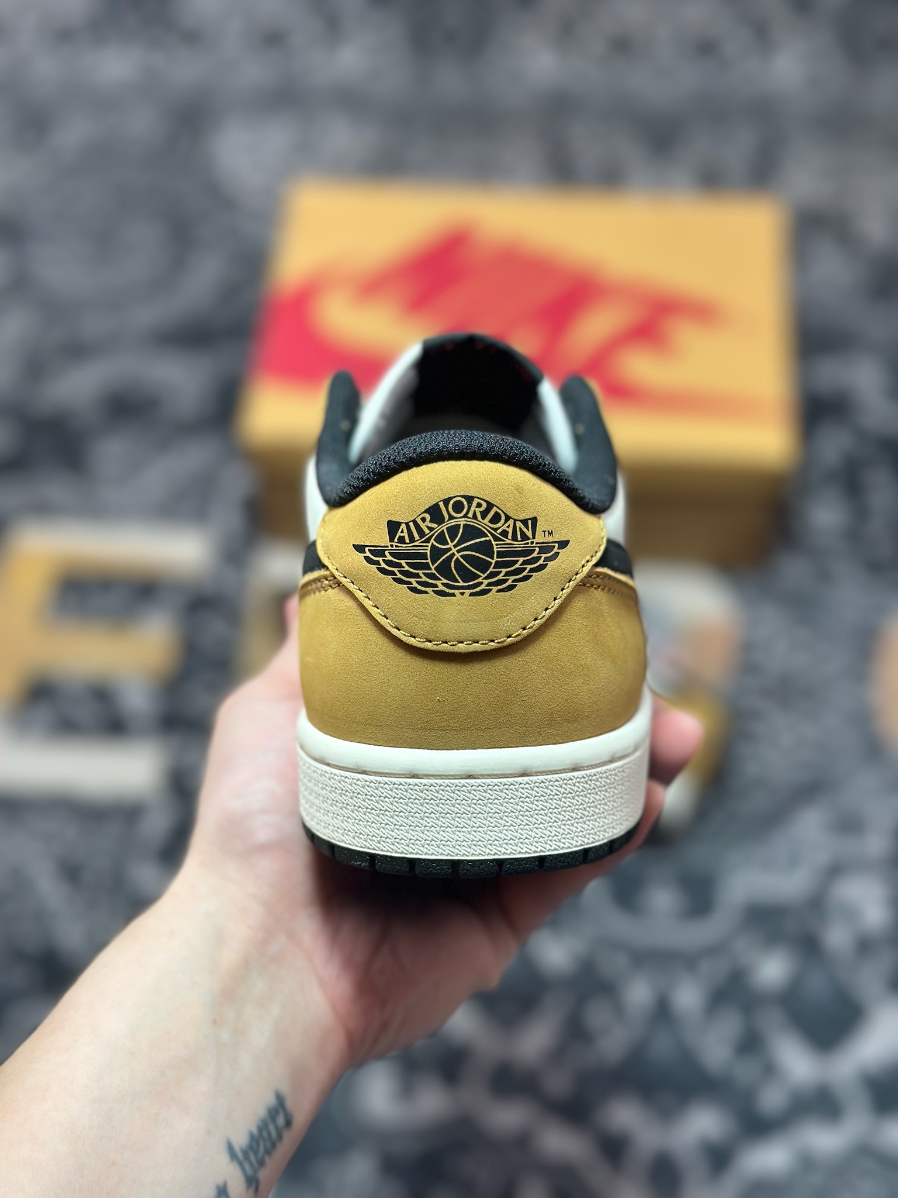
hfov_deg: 30.3
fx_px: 1660
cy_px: 599
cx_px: 449
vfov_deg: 39.7
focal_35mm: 48
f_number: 1.78
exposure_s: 1/326
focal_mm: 6.86
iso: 80
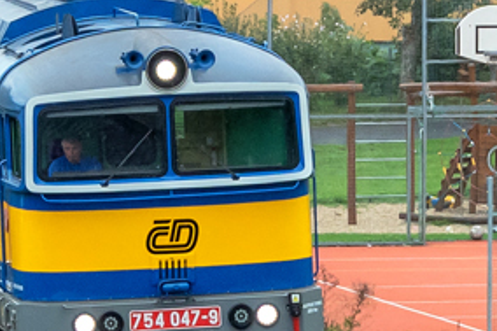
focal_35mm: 524
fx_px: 7230
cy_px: -126
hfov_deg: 3.9
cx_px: 47
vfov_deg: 2.6
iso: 500
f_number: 7.1
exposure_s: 1/400
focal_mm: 62
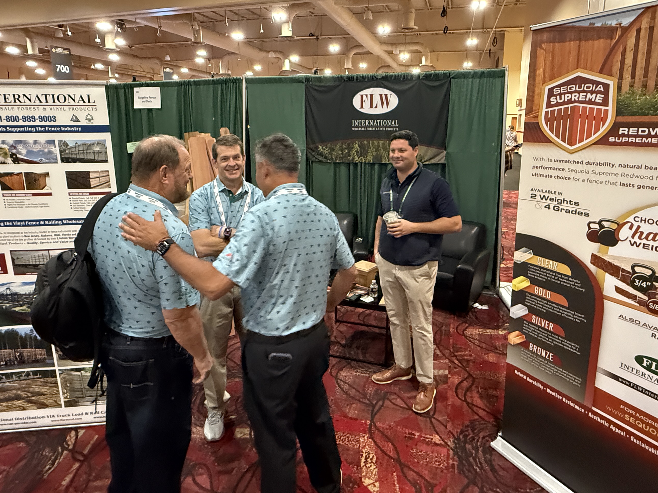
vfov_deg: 60.6
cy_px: 197
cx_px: 335
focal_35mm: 22
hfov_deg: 76.4
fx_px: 418
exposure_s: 1/60
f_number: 2.2
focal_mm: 2.22
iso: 800
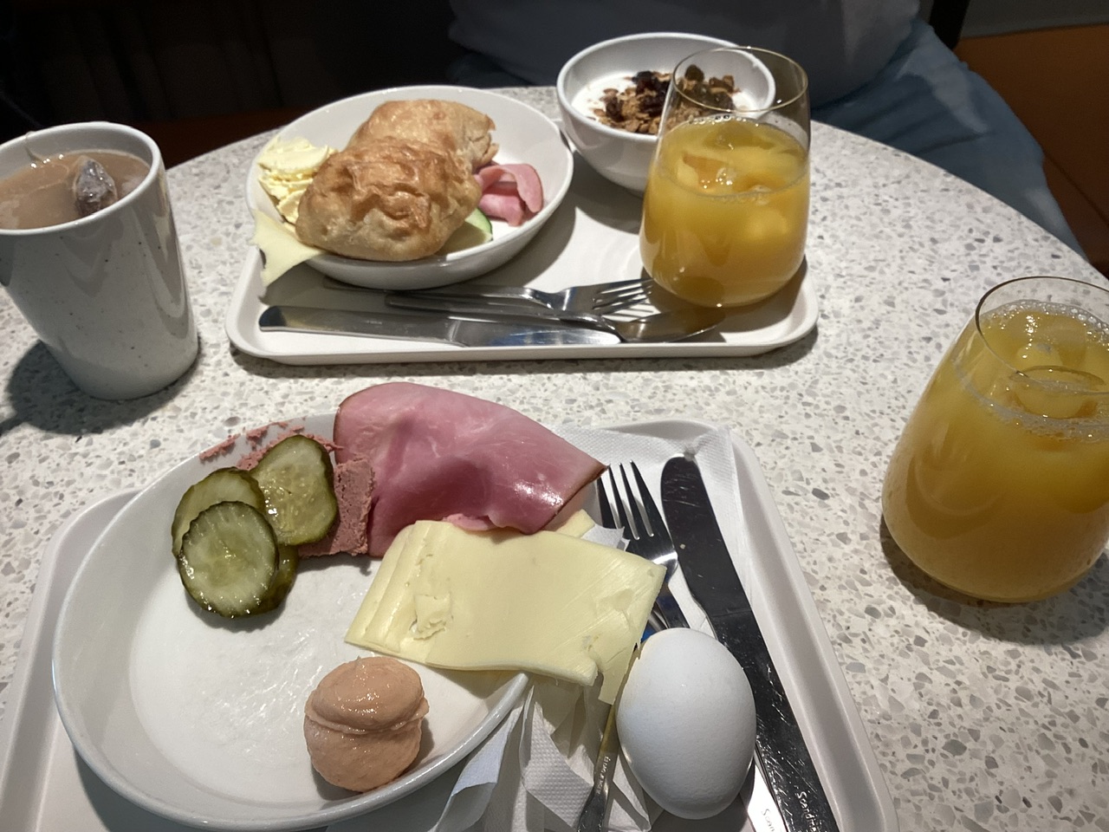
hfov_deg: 58.4
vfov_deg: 45.4
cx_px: 554
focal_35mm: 31
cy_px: 416
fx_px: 993
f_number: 2.4
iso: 50
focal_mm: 3.3
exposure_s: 1/60
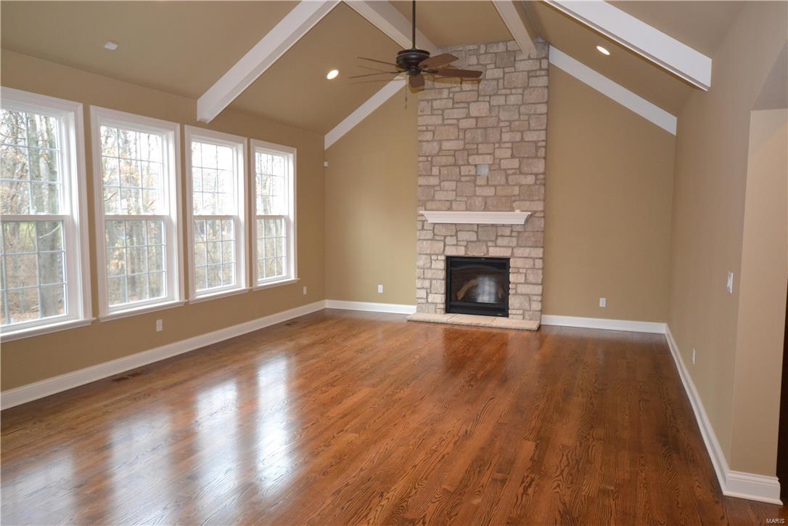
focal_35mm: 26
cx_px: 394
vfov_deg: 50.4
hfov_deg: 70.4
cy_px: 263
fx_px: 558
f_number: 5.3
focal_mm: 17
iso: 1600
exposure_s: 1/60
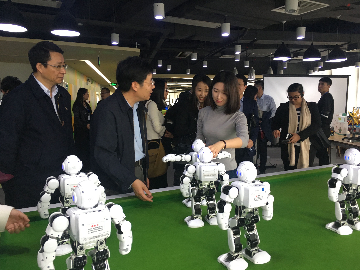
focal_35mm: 29
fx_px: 302
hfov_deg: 61.7
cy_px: 135
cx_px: 180
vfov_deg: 48.2
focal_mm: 4.15
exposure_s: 1/33
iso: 125
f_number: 2.2
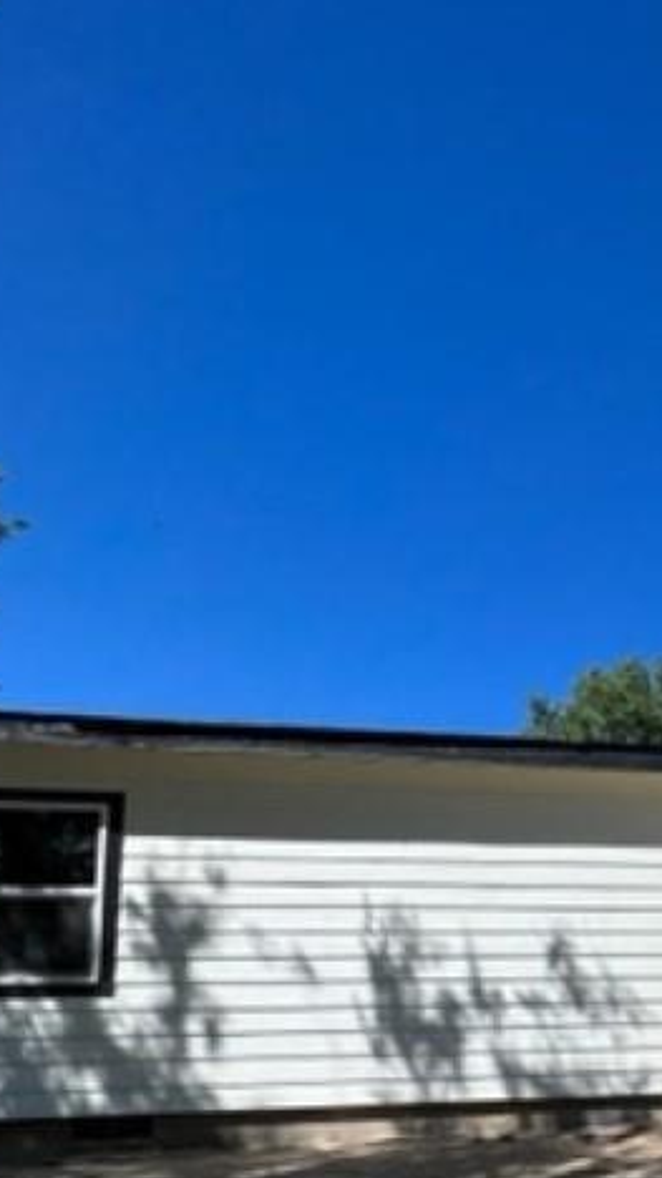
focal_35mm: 31
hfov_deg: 27.4
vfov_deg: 58.6
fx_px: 968
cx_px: 969
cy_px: 914
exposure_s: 1/3425
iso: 32
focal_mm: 1.57
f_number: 1.8
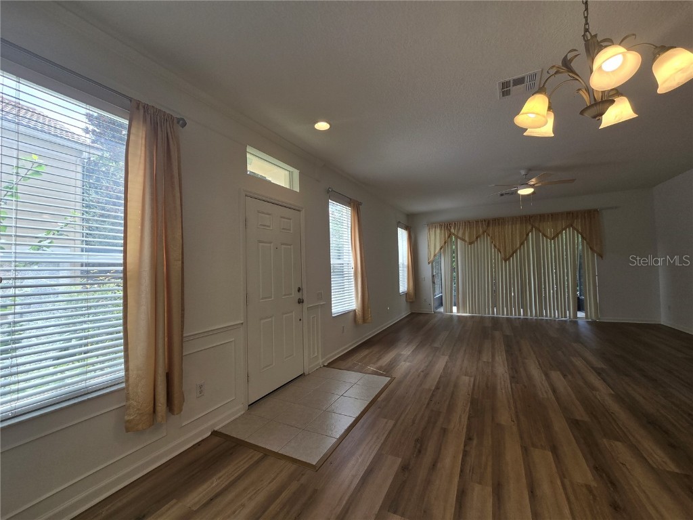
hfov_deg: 106.2
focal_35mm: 13
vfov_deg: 89.9
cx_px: 346
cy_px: 260
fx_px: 260
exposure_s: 1/234
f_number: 2.2
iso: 50
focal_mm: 2.2
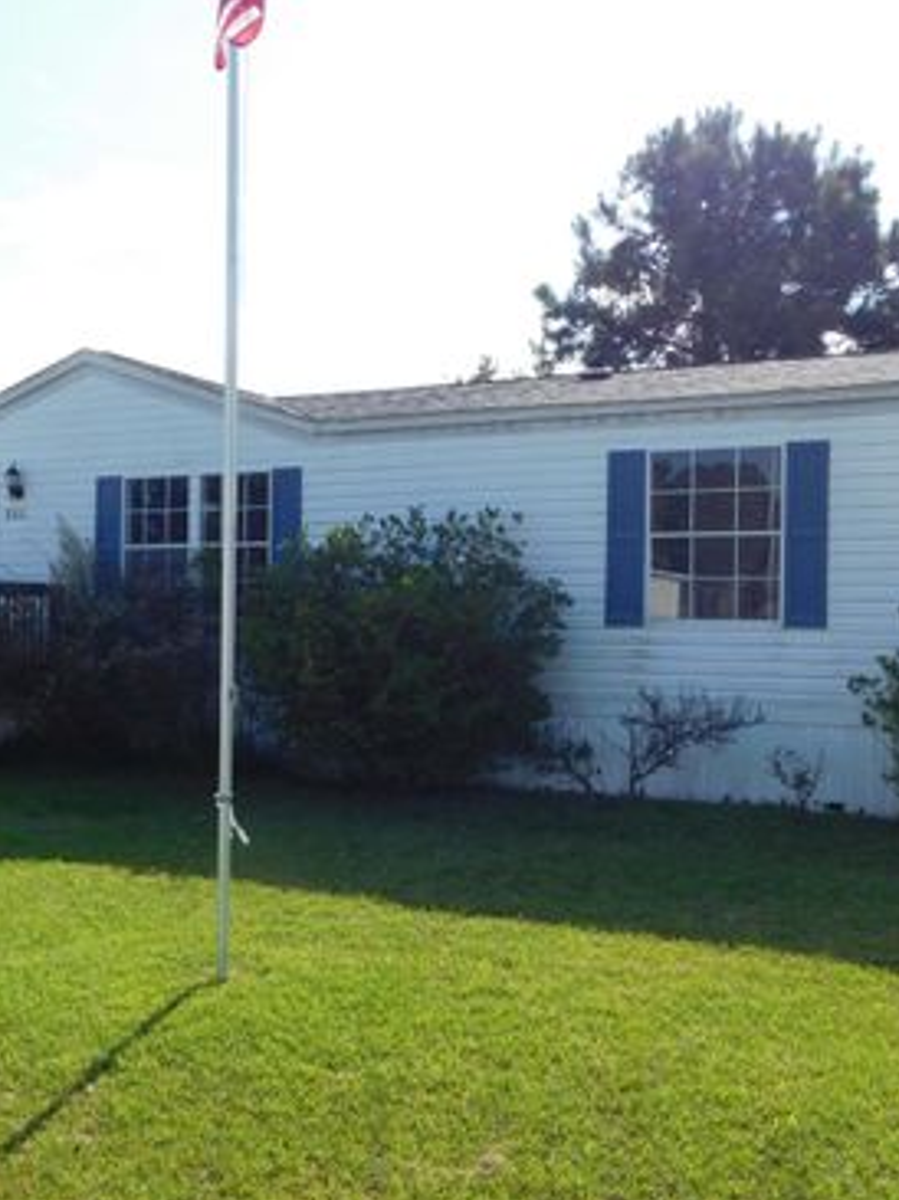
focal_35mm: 41
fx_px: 1421
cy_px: 602
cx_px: 289
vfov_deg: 45.8
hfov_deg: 34.7
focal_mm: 5.3
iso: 125
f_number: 3.2
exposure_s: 1/1250
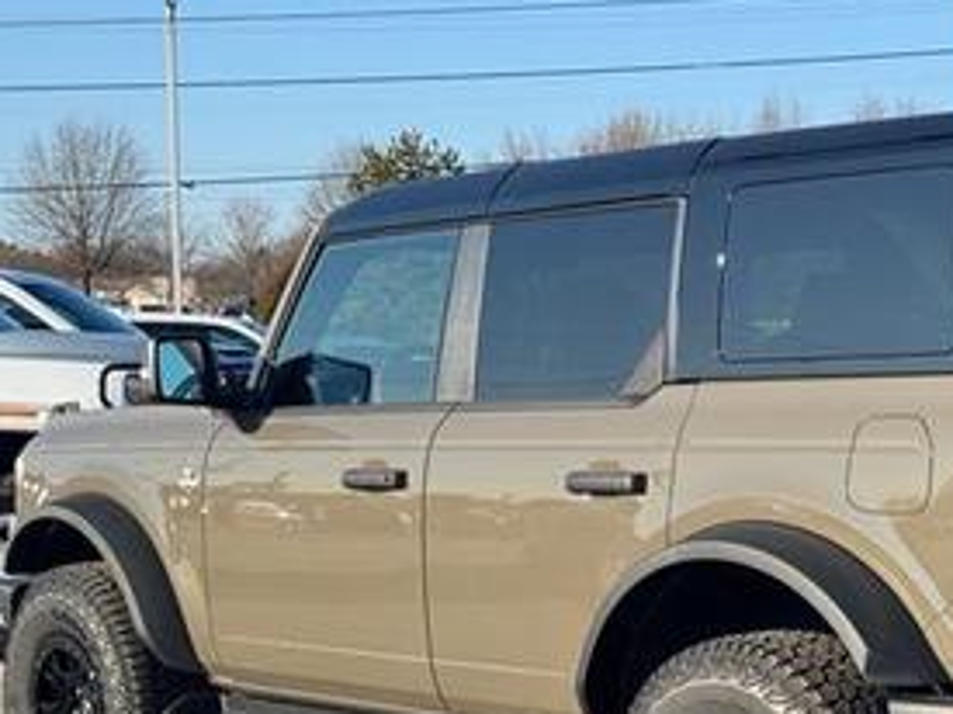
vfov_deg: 16.7
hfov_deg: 22.0
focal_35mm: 88
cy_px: 558
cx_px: 759
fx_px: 2422
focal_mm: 6.76
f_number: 1.78
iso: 64
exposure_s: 1/2415
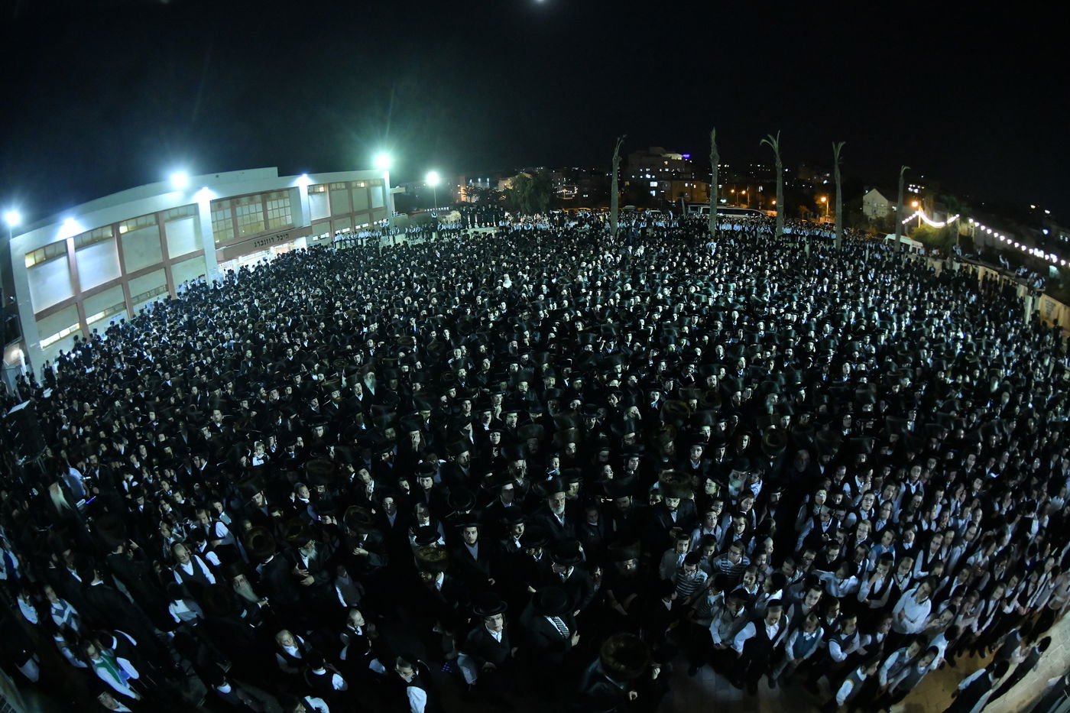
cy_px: 356
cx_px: 535
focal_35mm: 16
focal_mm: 16
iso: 4000
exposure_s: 1/125
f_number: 4.5
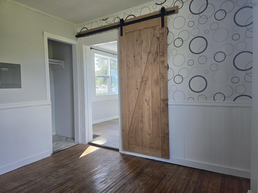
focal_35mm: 23
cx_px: 129
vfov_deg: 58.9
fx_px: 171
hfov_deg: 73.9
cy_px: 96
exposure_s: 1/180
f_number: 1.7
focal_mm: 6.3
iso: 125
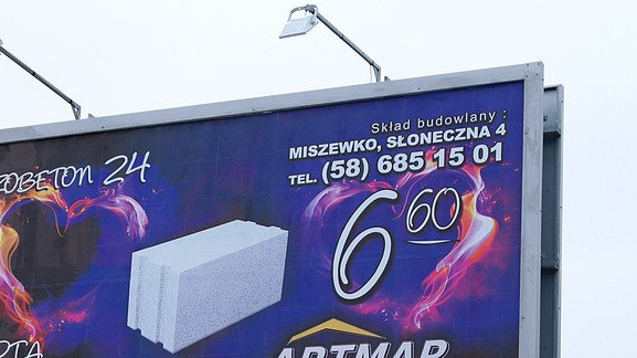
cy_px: 252
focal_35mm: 120
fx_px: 2021
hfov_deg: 17.9
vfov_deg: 10.1
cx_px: 235
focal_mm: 55
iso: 200
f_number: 8
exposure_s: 1/250
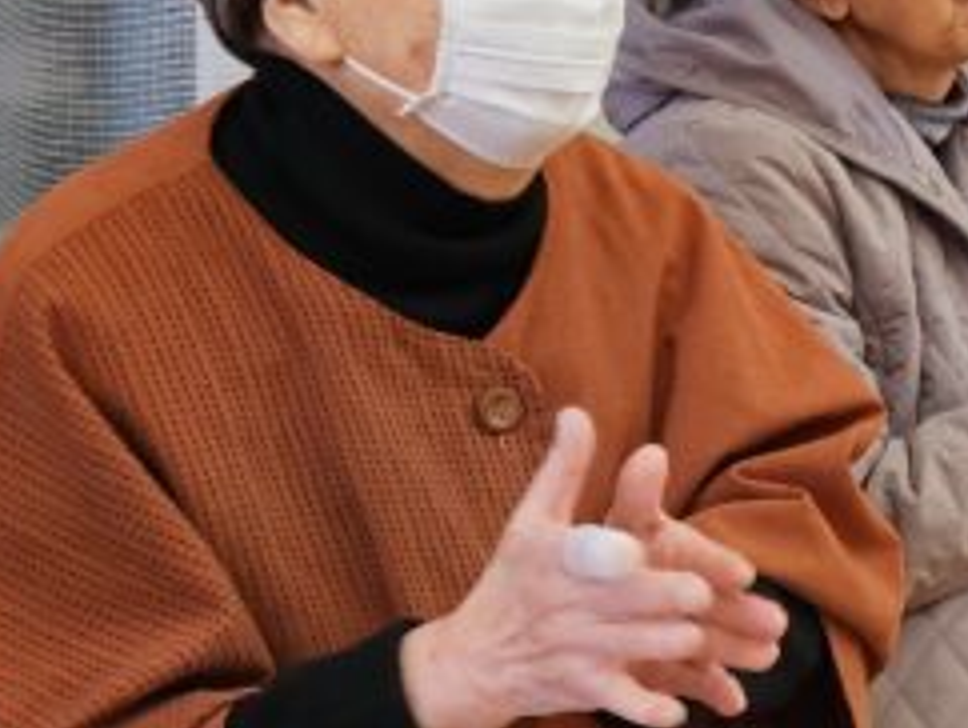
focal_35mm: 95
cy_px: 312
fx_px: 2659
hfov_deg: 18.1
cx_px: 1508
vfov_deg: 15.6
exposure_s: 1/120
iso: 80
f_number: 1.8
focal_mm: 5.4
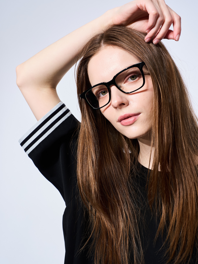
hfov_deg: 31.5
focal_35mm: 46
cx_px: 99
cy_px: 136
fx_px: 351
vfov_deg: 41.2
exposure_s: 1/125
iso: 200
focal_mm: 42
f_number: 8
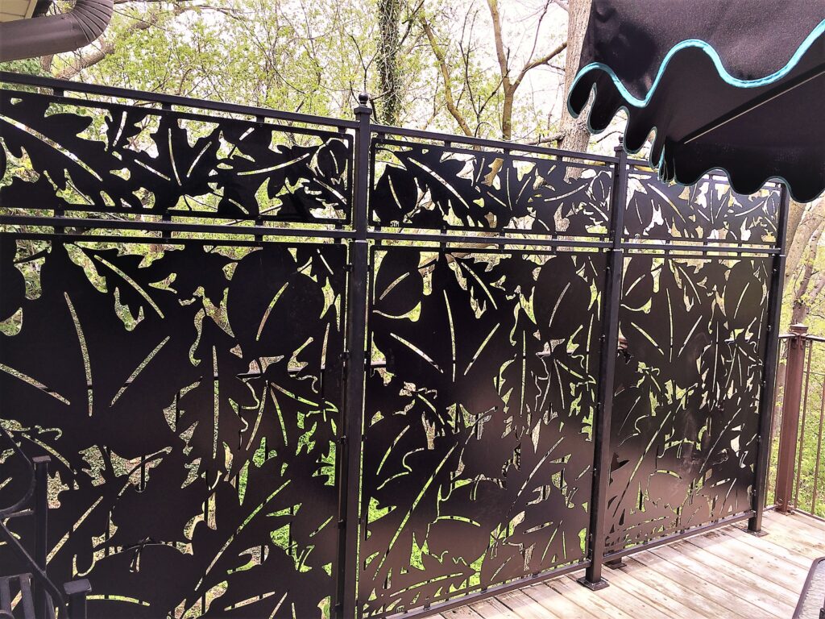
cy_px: 310
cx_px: 412
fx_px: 691
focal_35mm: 29
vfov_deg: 48.2
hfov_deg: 61.7
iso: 32
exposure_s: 1/244
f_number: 2.2
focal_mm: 4.15
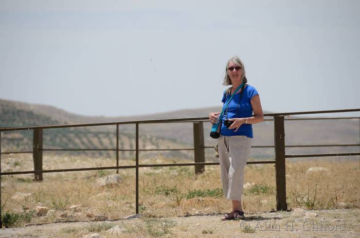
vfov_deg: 4.6
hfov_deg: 6.9
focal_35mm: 300
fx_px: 2993
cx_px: 180
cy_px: 119
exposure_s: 1/800
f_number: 5.6
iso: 100
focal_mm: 200
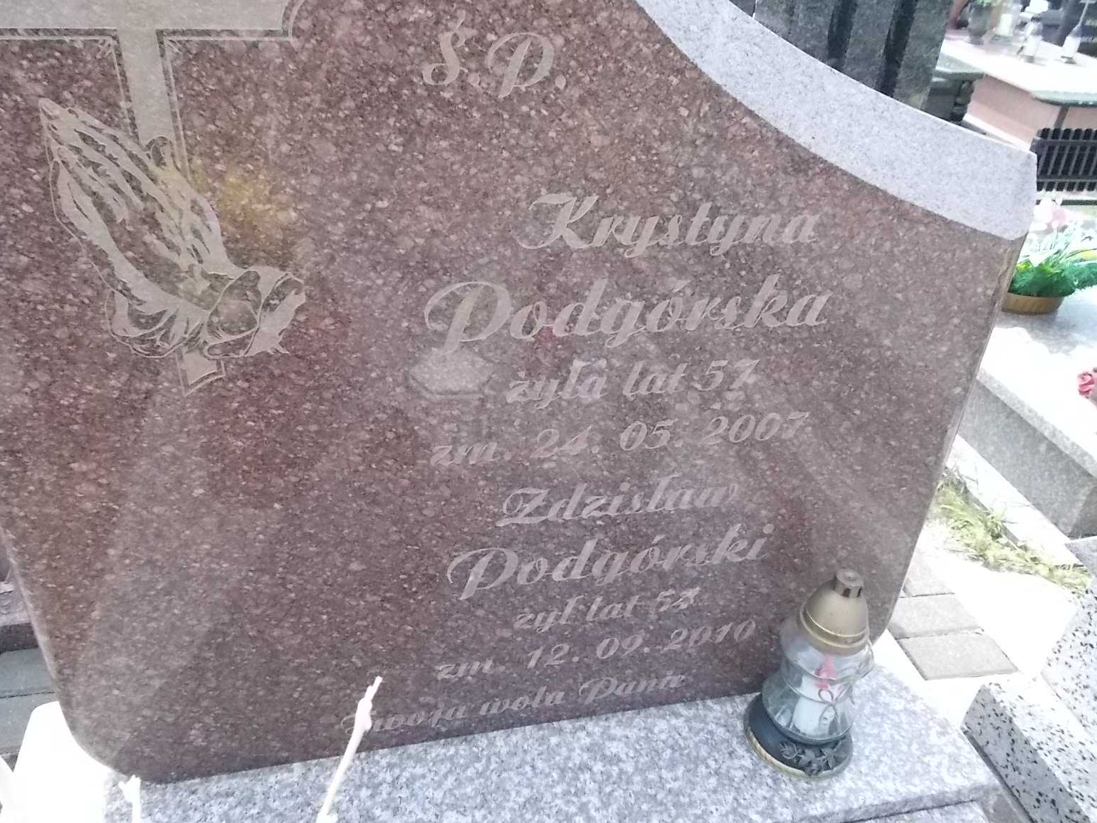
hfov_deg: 65.3
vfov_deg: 51.4
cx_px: 552
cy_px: 406
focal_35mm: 27
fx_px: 856
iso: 400
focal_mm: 4.6
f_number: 8
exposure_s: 1/160
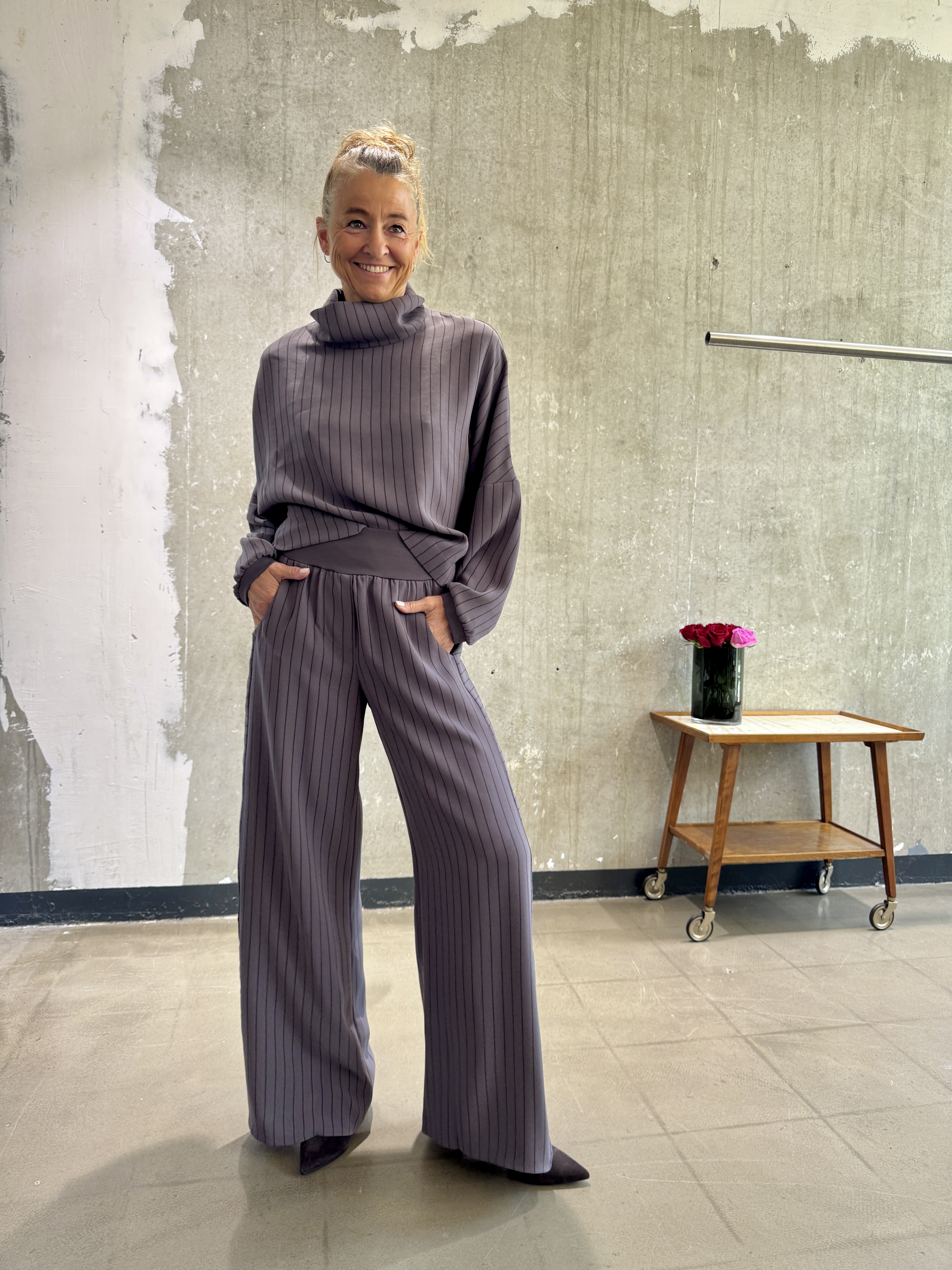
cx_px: 476
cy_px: 635
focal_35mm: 24
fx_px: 880
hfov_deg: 56.8
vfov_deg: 71.6
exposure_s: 1/121
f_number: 1.78
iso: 125
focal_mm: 6.76
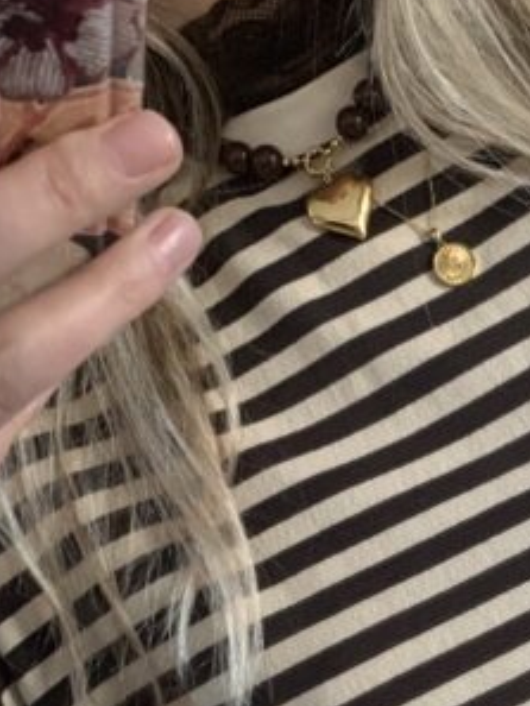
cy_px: 685
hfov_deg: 20.1
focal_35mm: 70
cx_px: 573
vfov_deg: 26.5
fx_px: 1428
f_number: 1.8
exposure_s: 1/40
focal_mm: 4.25
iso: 400
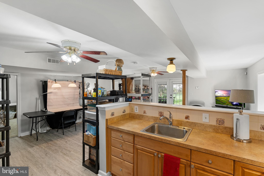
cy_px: 88
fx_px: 125
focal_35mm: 17
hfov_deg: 93.3
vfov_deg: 70.4
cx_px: 132
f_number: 8
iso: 640
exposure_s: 1/2
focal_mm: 16
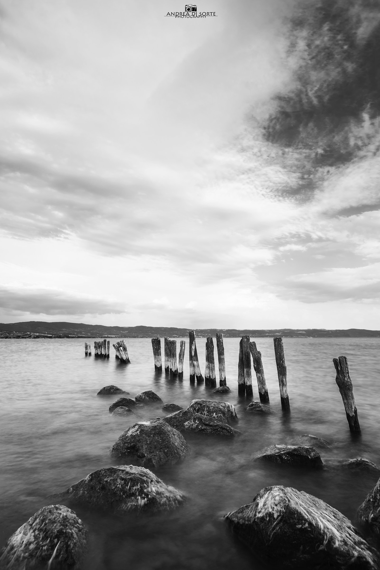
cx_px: 190
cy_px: 285
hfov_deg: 59.5
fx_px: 332
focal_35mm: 21
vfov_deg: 81.2
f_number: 13
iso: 100
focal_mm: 21
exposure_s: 1.6
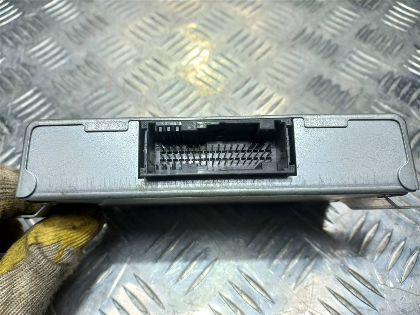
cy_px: 158
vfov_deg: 54.9
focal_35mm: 25
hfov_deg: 69.4
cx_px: 210
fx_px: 303
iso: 32
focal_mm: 4.6
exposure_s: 1/50
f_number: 1.8
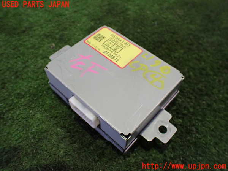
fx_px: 198
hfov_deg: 60.0
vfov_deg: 46.8
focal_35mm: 30
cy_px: 86
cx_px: 114
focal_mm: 5.4
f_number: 2.3
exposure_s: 1/80
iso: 800
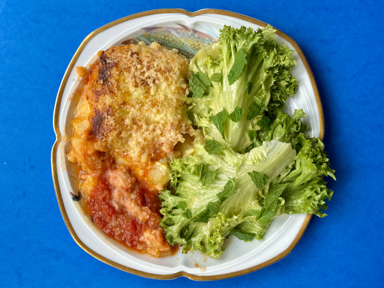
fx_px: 532
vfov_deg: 30.3
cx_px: 192
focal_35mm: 48
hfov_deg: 39.7
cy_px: 144
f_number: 1.78
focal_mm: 6.86
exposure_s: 1/386
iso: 64
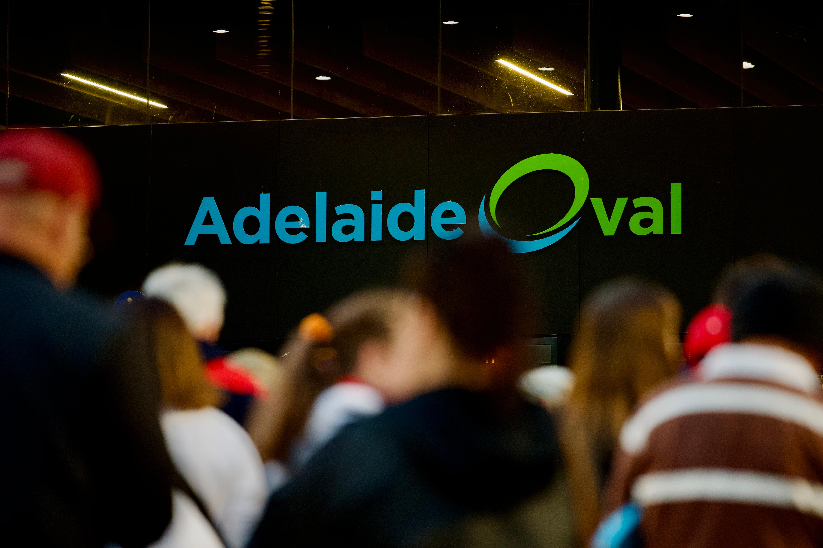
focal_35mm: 173
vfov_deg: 7.9
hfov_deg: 11.9
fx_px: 3955
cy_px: 274
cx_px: 412
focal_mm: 173
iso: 1000
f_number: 2.8
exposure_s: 1/250
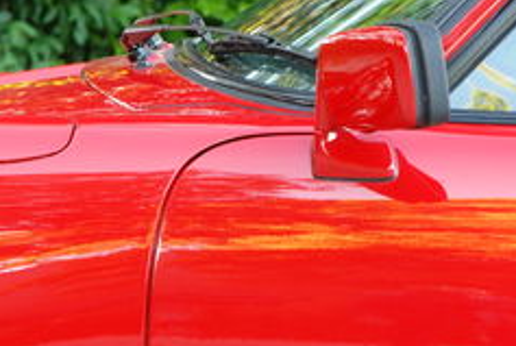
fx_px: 7333
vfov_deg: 2.7
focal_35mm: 511
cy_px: 107
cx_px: 311
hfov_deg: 4.0
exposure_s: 1/6
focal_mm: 105
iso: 400
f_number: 11
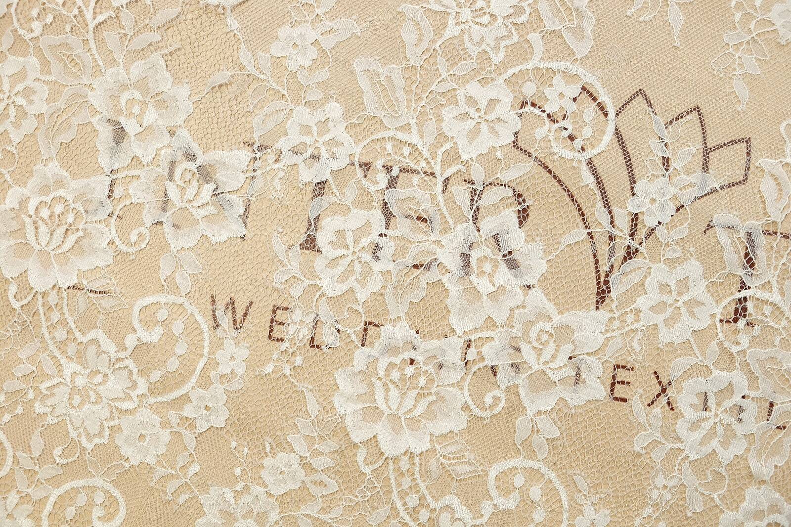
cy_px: 264
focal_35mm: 47
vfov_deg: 28.6
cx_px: 396
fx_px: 1032
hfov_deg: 41.9
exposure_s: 1/140
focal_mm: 31.5
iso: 200
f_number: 4
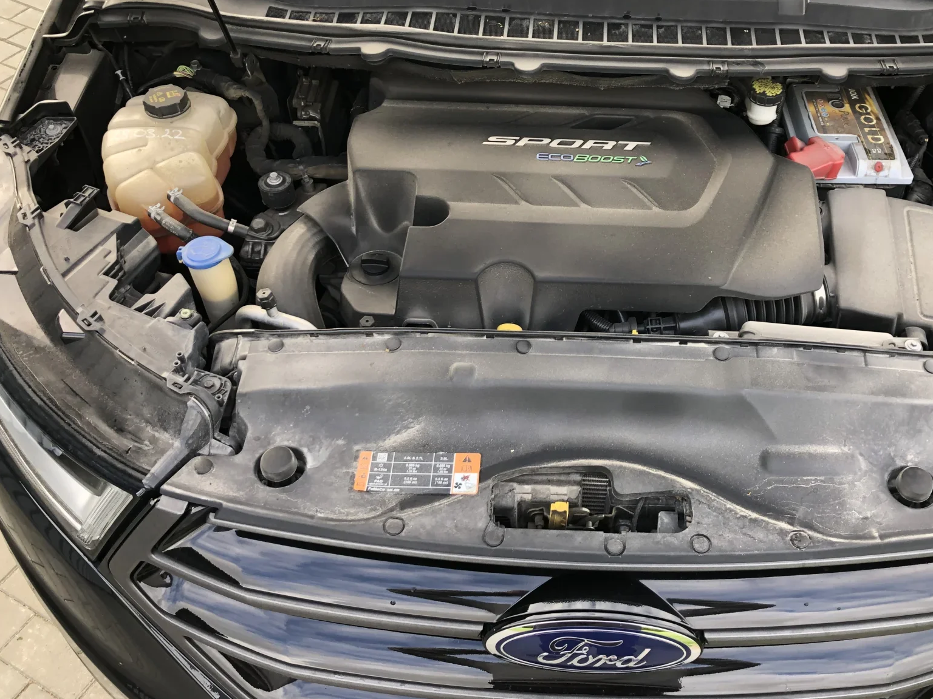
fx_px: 943
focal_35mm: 35
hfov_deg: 52.2
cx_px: 568
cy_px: 318
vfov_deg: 40.7
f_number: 1.8
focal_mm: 4
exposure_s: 1/120
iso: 64
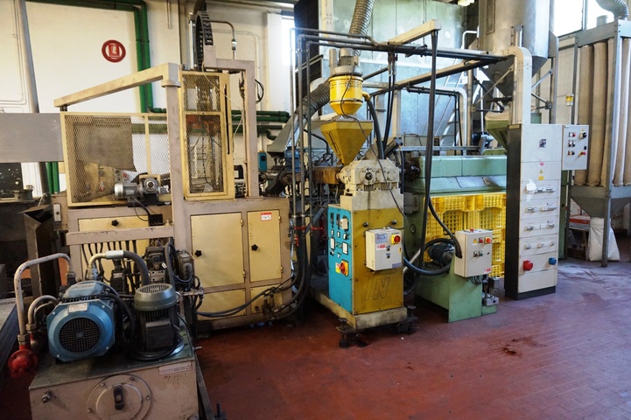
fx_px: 420
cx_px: 316
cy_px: 210
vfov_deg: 53.1
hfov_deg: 73.8
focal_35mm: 24
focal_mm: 16
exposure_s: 1/80
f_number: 3.5
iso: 3200
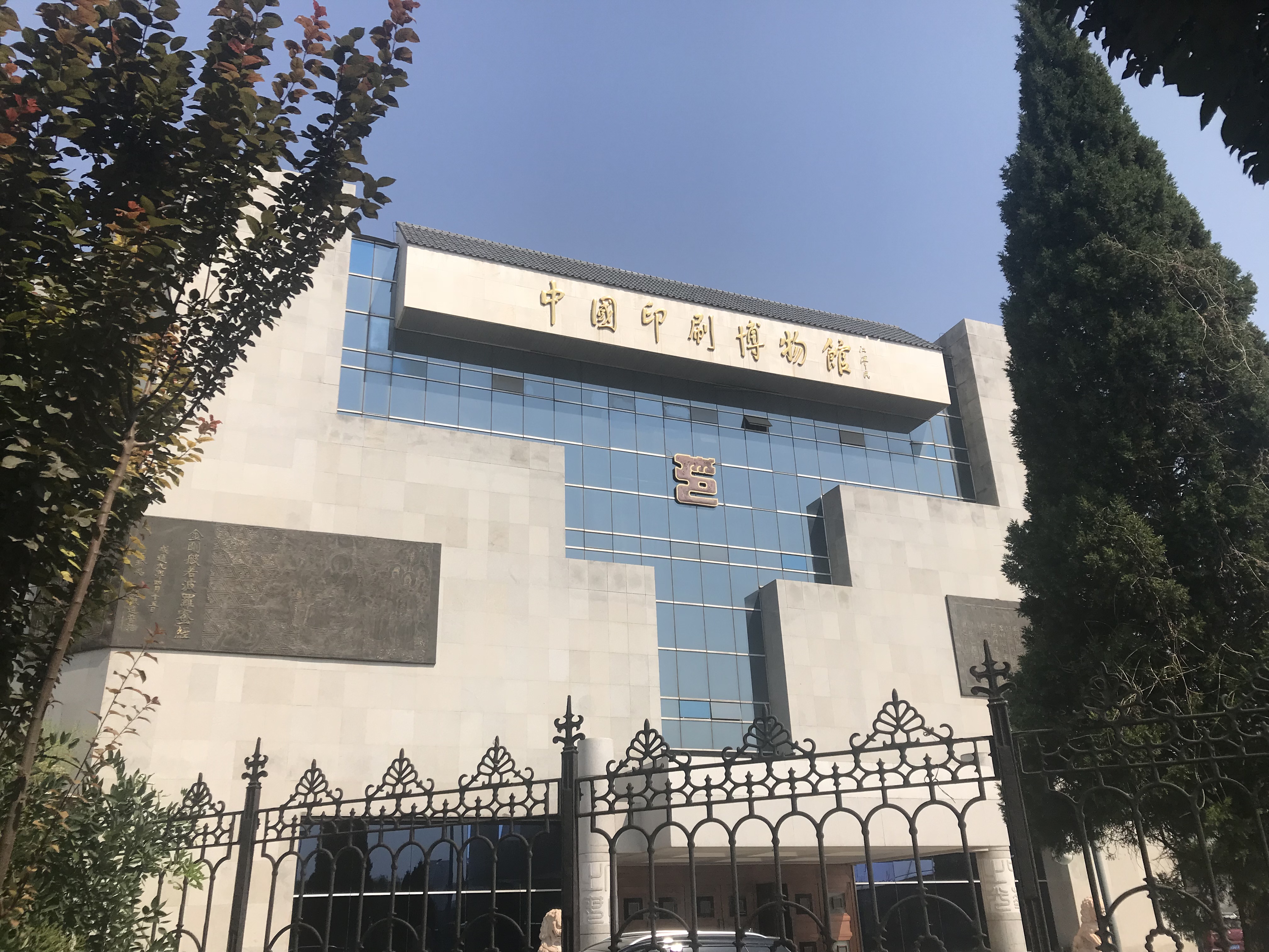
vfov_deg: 49.7
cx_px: 634
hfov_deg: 63.4
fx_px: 1026
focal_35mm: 28
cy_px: 476
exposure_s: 1/3096
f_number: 1.8
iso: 20
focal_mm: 3.99
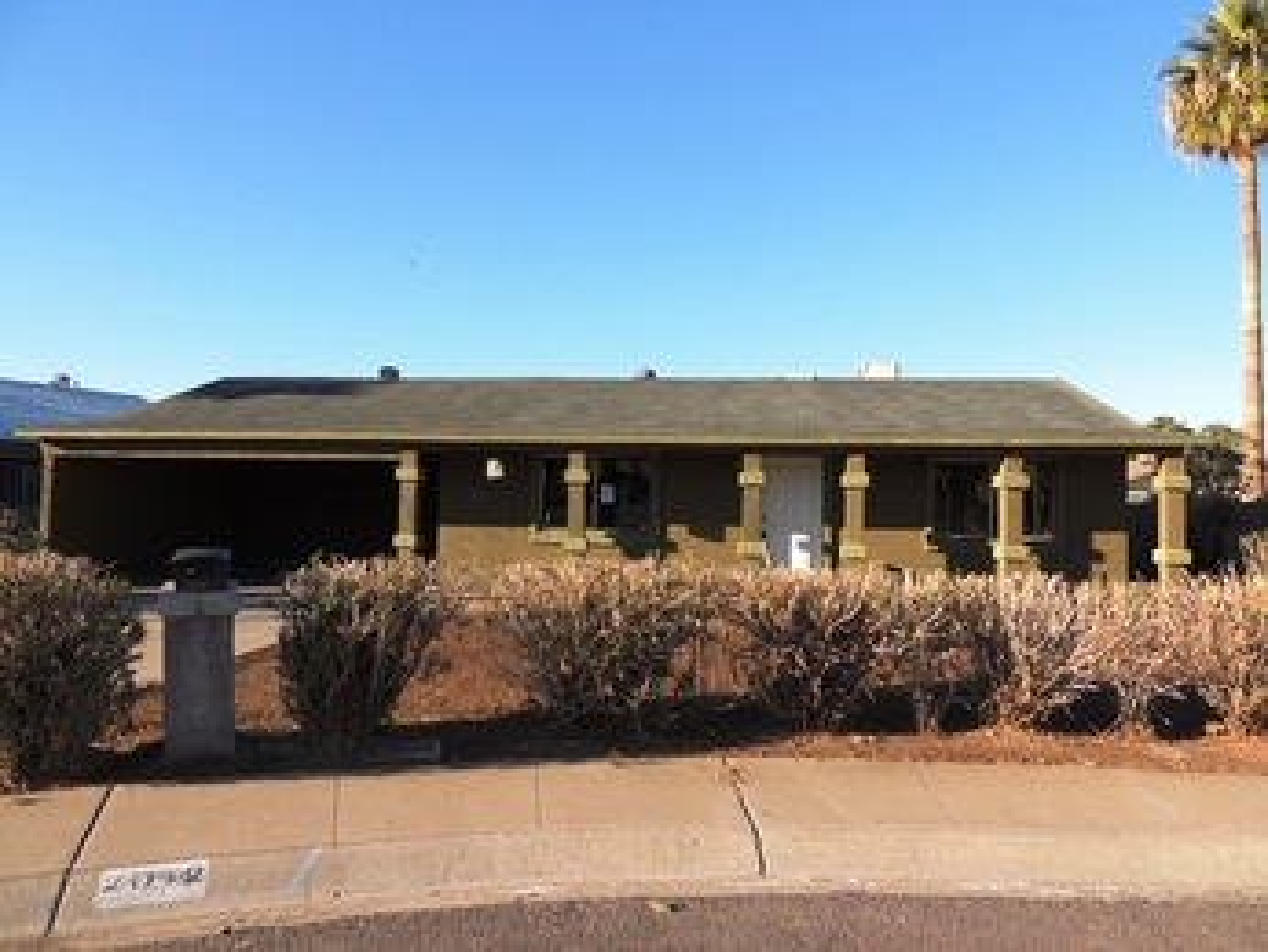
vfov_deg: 56.9
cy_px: 476
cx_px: 634
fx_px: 880
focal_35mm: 24
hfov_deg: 71.6
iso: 100
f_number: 3
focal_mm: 4.3
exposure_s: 1/640
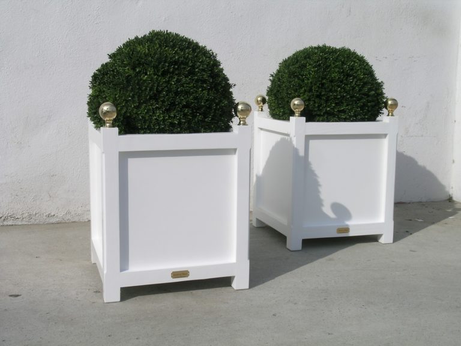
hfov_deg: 38.2
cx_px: 230
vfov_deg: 29.1
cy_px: 173
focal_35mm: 50
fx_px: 666
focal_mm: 10.3
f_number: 7.6
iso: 50
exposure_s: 1/290
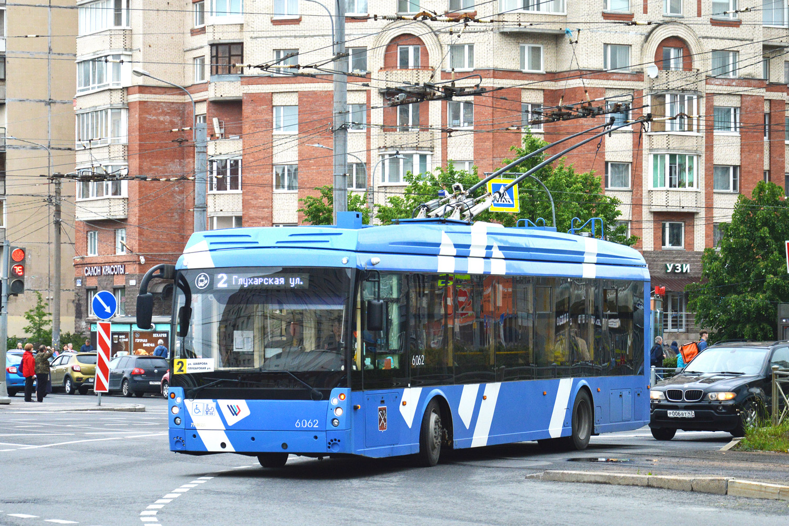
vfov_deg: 11.4
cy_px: 263
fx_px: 2630
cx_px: 394
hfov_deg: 17.1
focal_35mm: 120
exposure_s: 1/320
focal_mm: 80
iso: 400
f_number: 5.6
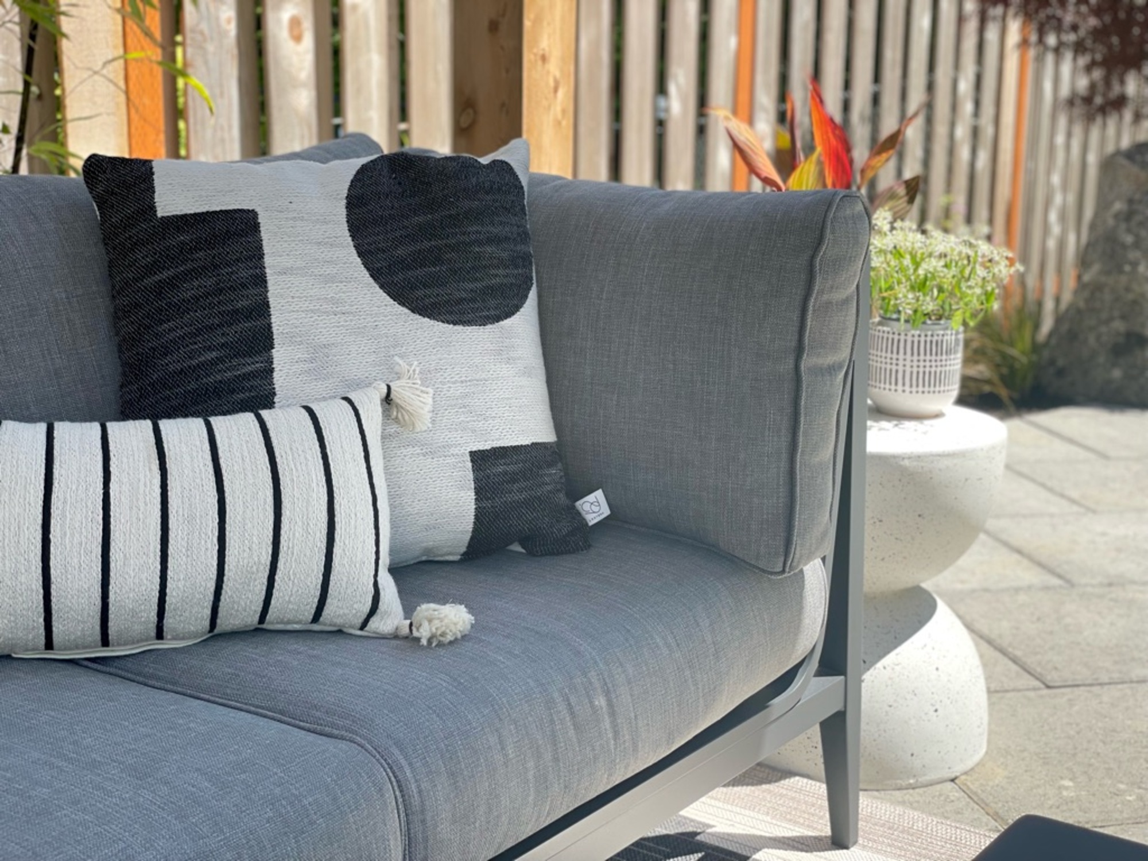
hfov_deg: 36.8
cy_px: 430
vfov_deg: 28.0
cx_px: 574
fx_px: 1725
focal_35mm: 52
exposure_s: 1/372
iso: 32
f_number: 2
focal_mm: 6
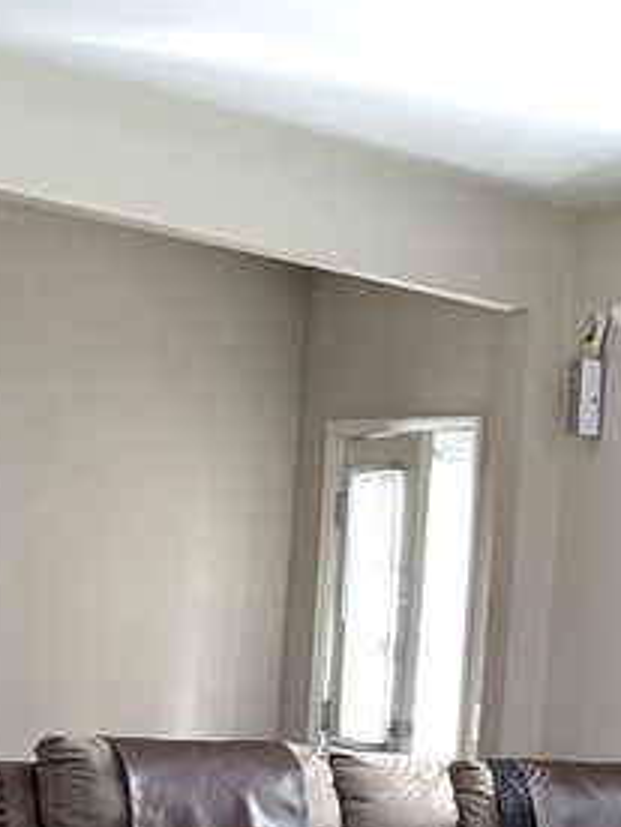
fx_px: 2248
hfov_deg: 14.1
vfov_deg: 20.0
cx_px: 1095
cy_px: 884
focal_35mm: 94
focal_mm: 6.76
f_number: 1.78
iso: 160
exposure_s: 1/231
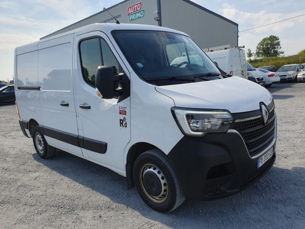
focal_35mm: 26
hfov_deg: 67.3
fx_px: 229
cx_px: 152
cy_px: 114
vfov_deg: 53.1
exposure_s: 1/2020
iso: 50
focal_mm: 4.32
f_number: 2.4
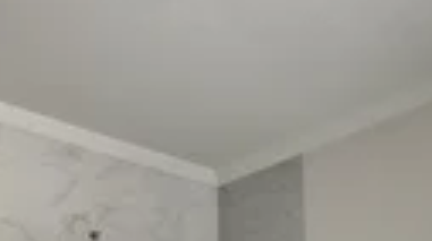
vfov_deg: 18.8
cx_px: 316
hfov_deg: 38.4
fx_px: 606
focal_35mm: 53
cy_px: 399
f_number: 2.2
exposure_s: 1/40
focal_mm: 1.64
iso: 80
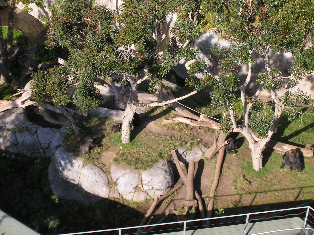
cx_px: 157
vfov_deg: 22.2
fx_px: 598
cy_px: 118
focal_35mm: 66
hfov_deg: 29.4
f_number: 6.4
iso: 50
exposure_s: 1/132
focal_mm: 11
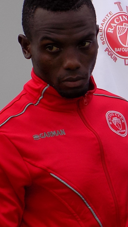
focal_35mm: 133
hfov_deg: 9.0
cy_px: 148
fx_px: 802
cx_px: 174
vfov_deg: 16.1
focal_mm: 10.5
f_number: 4
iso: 100
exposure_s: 1/30
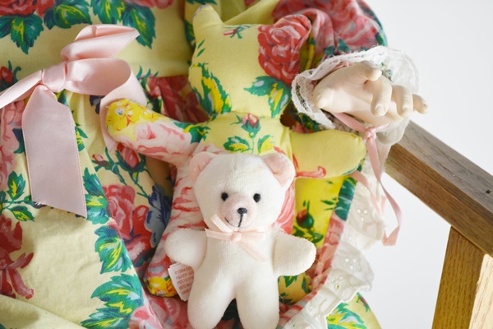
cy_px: 164
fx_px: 986
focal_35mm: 72
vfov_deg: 18.9
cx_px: 246
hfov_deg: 28.1
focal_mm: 48
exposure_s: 1/60
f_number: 5.6
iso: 560
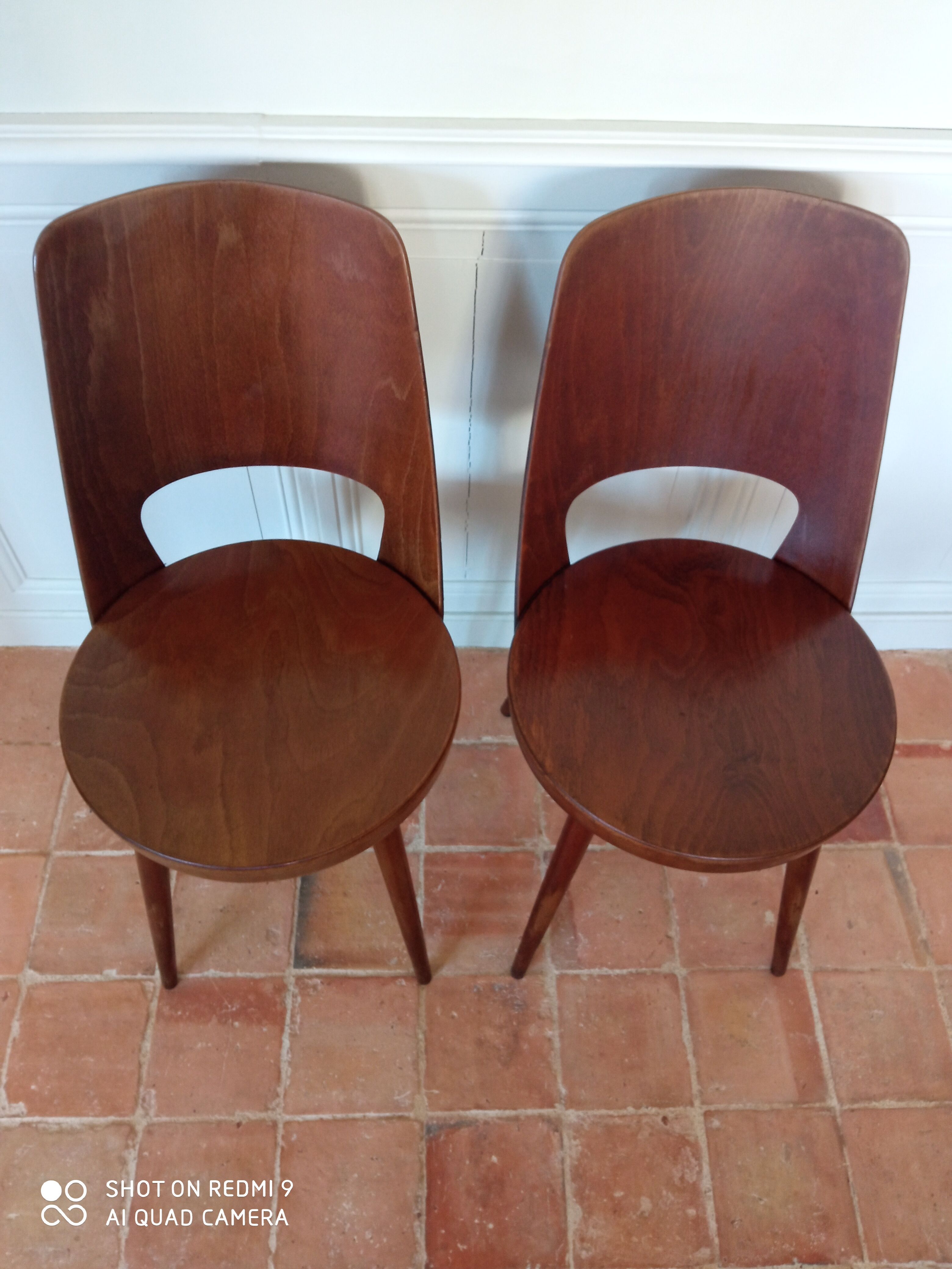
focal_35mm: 27
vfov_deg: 65.3
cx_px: 476
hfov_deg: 51.4
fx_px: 990
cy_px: 634
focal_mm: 3.79
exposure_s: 1/25
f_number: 2.2
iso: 750
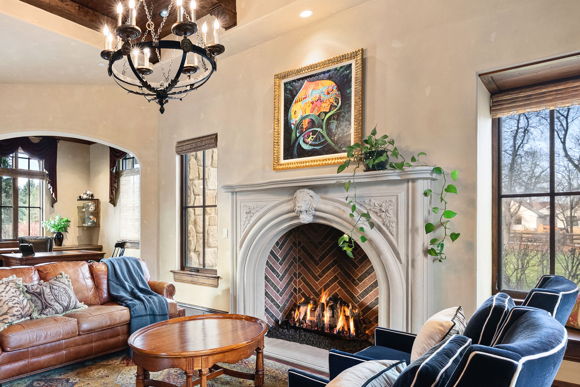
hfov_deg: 69.6
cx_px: 155
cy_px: 228
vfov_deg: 52.8
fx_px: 387
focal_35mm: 24
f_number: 8
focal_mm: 16
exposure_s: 1/1.67
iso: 640
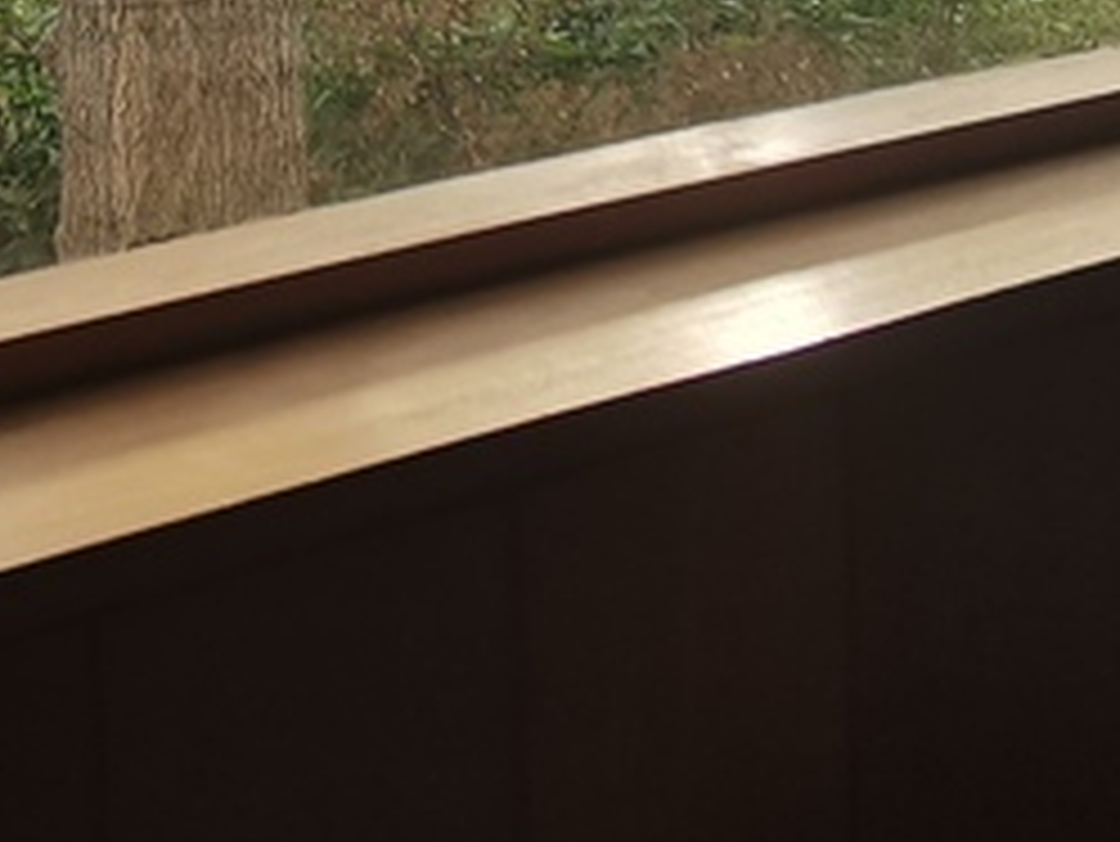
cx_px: 292
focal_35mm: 70
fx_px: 2266
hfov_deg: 27.4
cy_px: -302
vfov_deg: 19.2
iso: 50
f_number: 2.2
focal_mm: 2.26
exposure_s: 1/291
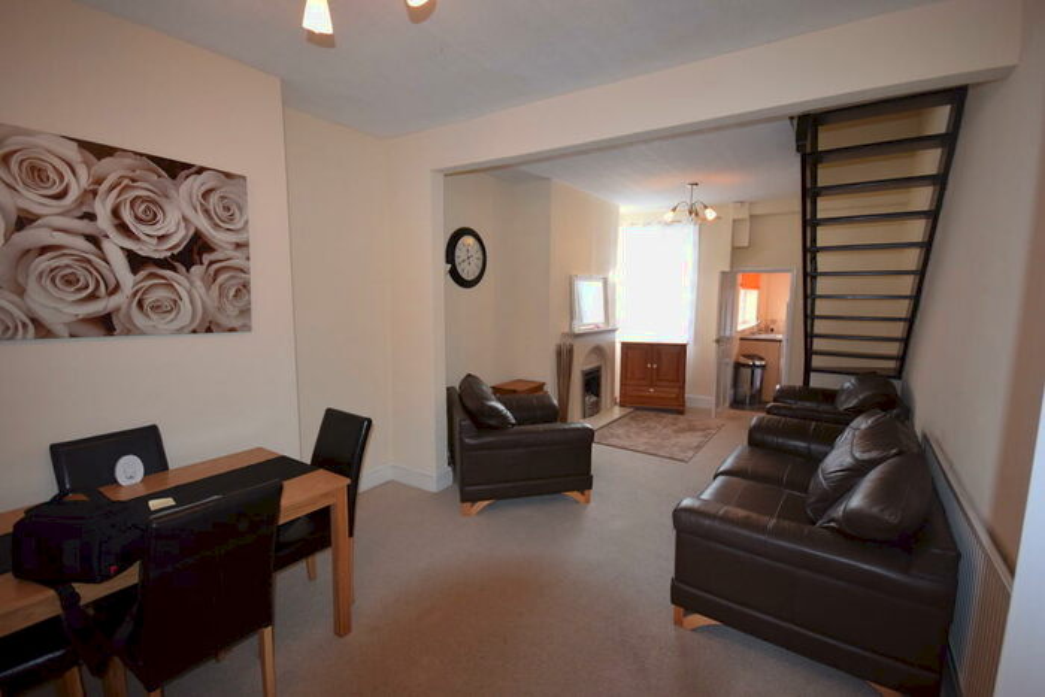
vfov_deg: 72.1
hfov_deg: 95.0
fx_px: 479
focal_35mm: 16
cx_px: 522
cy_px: 348
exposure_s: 1/80
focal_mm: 11
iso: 800
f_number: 4.5
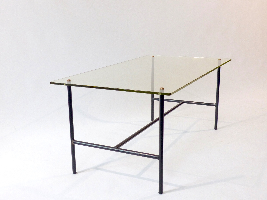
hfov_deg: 44.8
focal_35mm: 42
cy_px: 100
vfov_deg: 34.3
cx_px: 134
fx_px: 324
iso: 400
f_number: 2.8
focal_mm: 7.6
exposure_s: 1/40
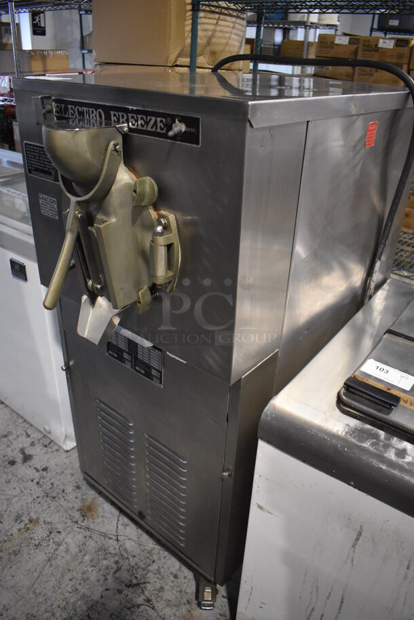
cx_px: 207
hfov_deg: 48.0
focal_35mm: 27
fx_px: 465
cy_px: 310
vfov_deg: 67.3
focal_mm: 18
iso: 2800
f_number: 3.5
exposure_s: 1/125
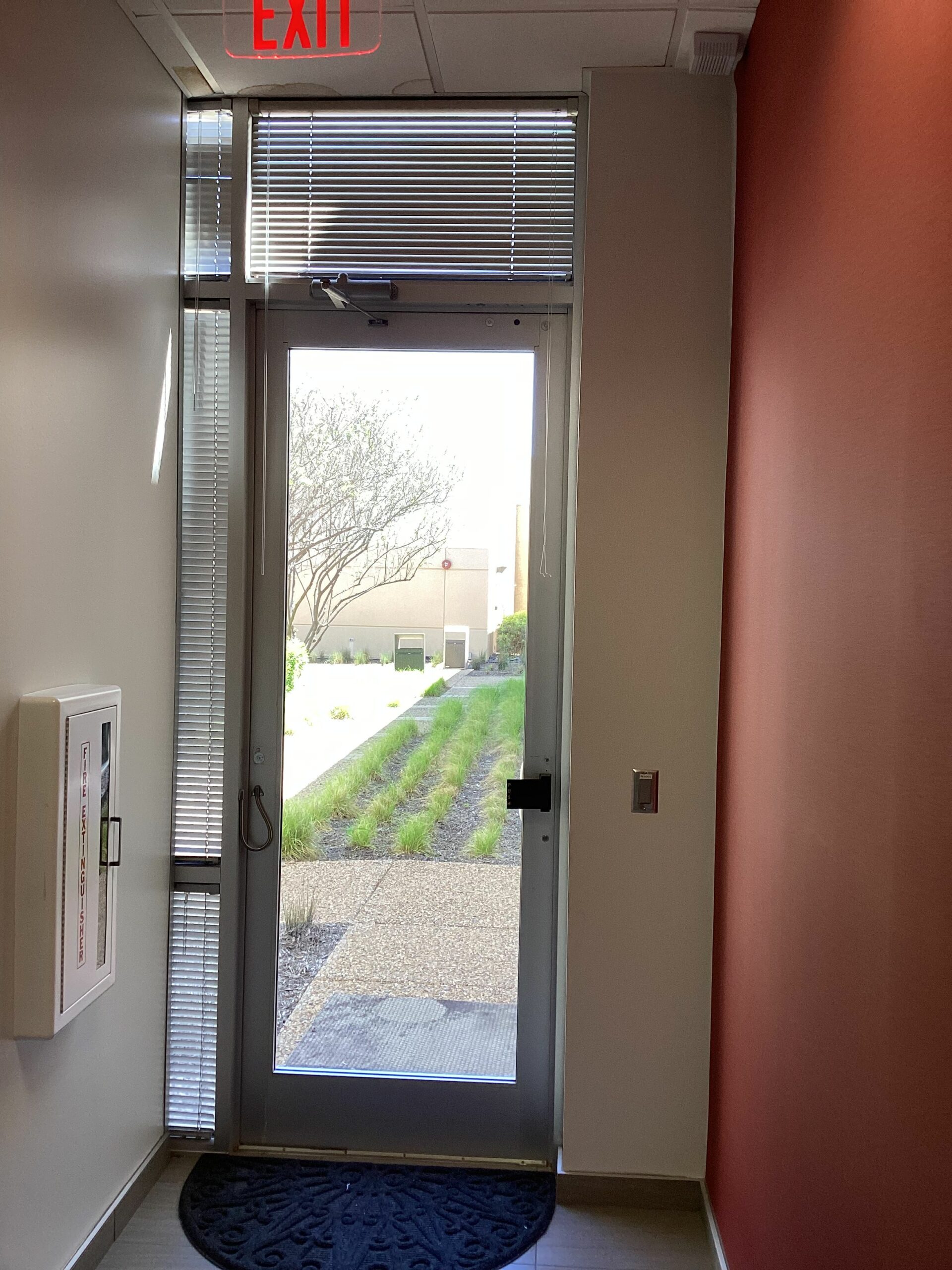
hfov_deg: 45.4
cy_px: 635
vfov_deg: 58.4
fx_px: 1137
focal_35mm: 31
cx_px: 476
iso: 64
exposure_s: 1/100
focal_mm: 3.3
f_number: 2.4
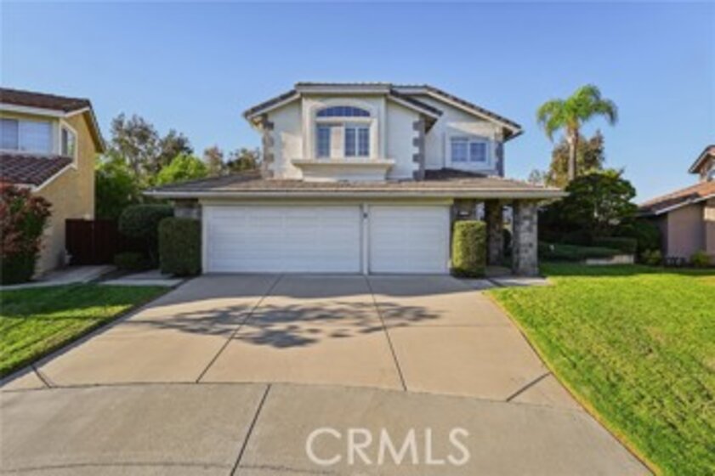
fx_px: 318
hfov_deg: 96.8
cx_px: 358
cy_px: 238
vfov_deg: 73.7
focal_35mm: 16
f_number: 8
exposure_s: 1/200
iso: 100
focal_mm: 16
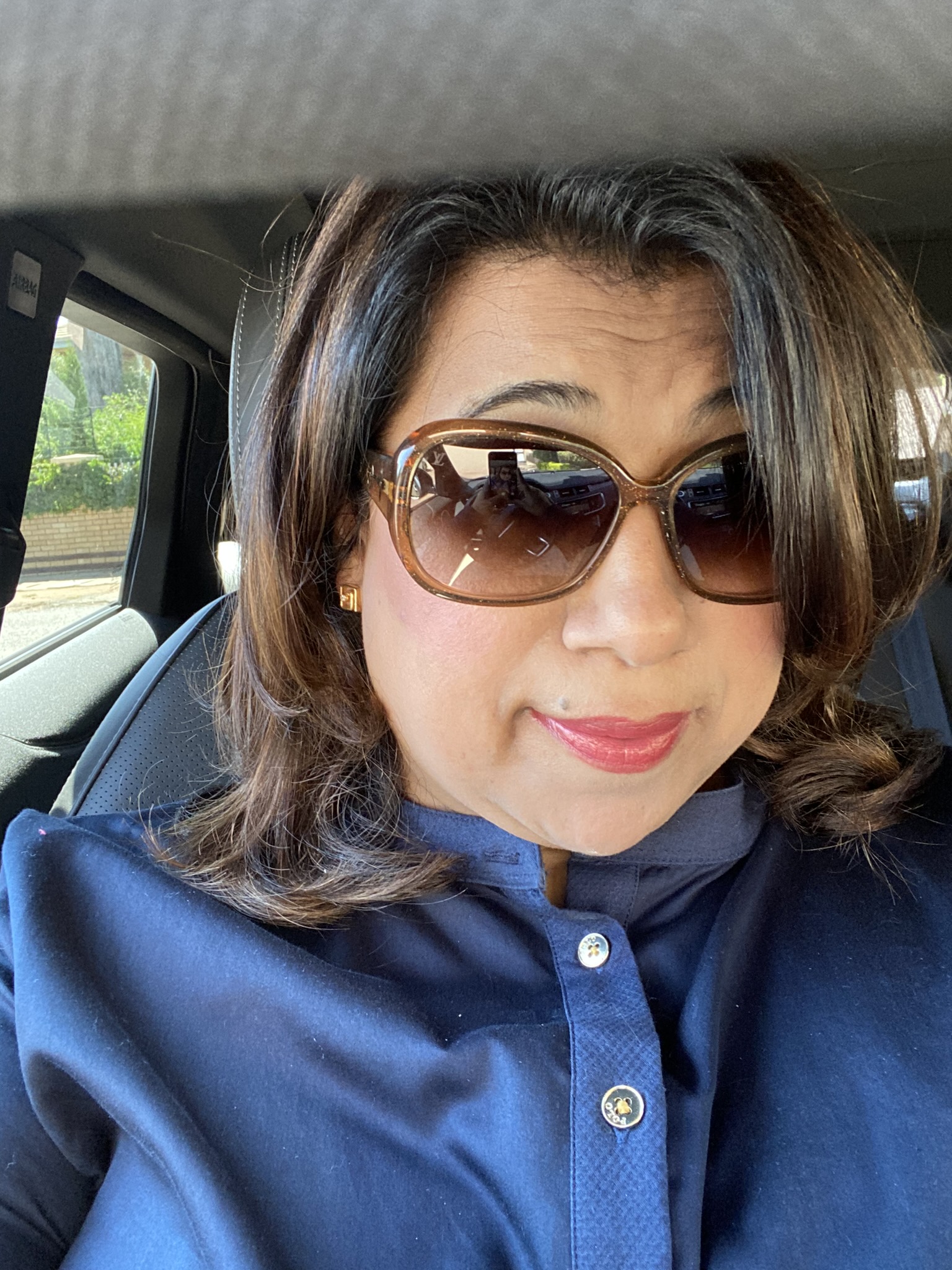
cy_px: 635
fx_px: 1100
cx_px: 476
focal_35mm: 30
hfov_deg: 46.8
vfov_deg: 60.0
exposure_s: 1/60
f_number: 2.2
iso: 125
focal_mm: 2.71
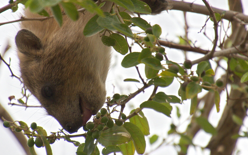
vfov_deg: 2.0
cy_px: 56
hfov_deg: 3.2
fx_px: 4393
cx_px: 116
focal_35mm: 650
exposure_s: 1/800
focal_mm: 300
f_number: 6.3
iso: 200
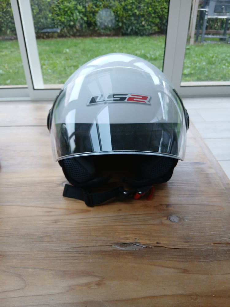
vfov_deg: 67.3
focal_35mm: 26
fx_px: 230
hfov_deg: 53.1
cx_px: 115
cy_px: 154
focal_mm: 3.98
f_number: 1.8
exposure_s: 1/50
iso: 160
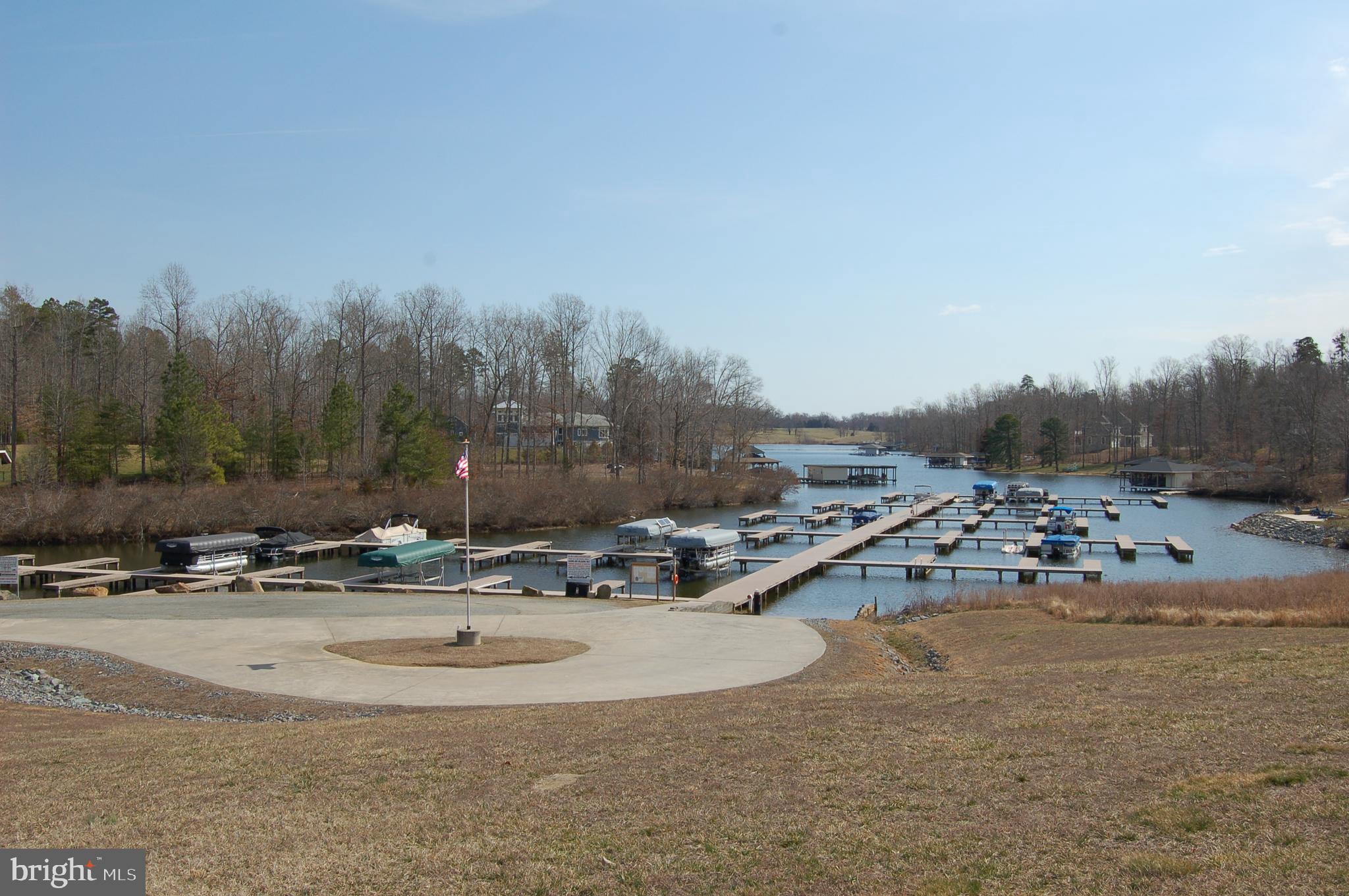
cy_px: 448
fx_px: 1235
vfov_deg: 39.9
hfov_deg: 57.3
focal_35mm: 33
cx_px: 674
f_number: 10
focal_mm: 22
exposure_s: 1/400
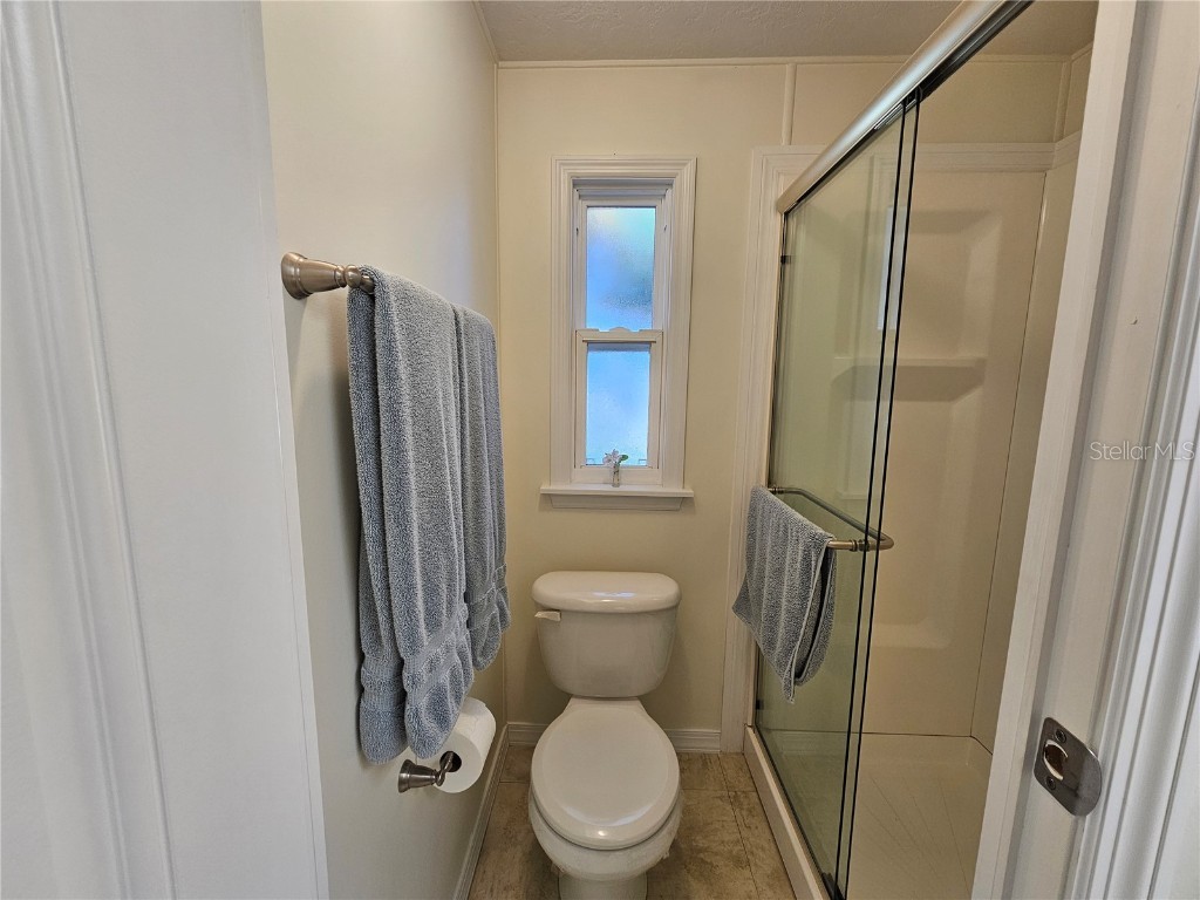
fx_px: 451
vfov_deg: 89.9
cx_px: 600
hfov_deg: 106.2
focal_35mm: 13
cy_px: 450
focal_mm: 2.2
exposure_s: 1/60
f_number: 2.2
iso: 64
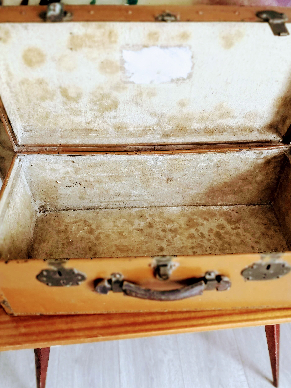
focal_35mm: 29
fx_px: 325
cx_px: 144
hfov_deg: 48.2
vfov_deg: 61.7
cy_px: 192
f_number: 4
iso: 250
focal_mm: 3.95
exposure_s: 1/33.3
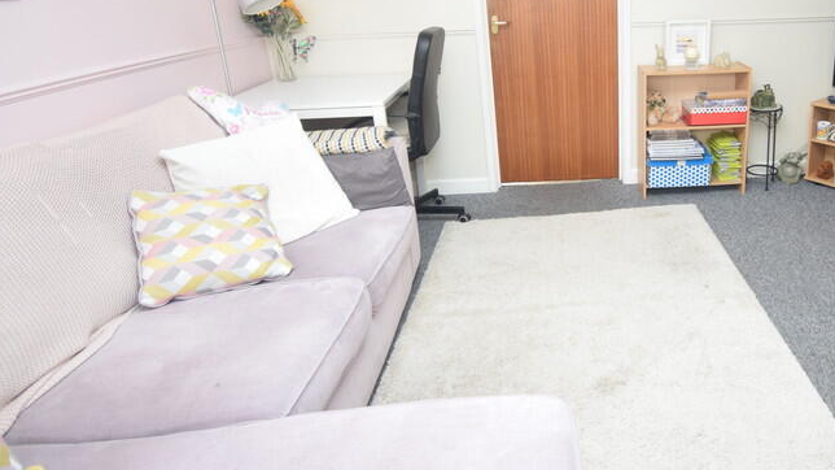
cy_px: 166
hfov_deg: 70.7
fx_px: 553
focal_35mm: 25
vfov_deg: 45.4
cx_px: 590
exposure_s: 1/60
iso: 720
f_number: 4.5
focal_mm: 10
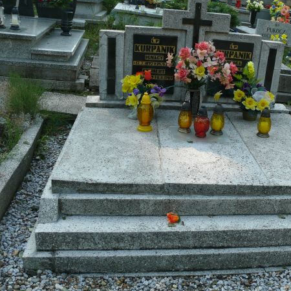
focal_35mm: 44
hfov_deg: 37.9
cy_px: 149
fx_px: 418
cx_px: 197
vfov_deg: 38.3
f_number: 4
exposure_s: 1/160
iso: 100
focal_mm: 7.4
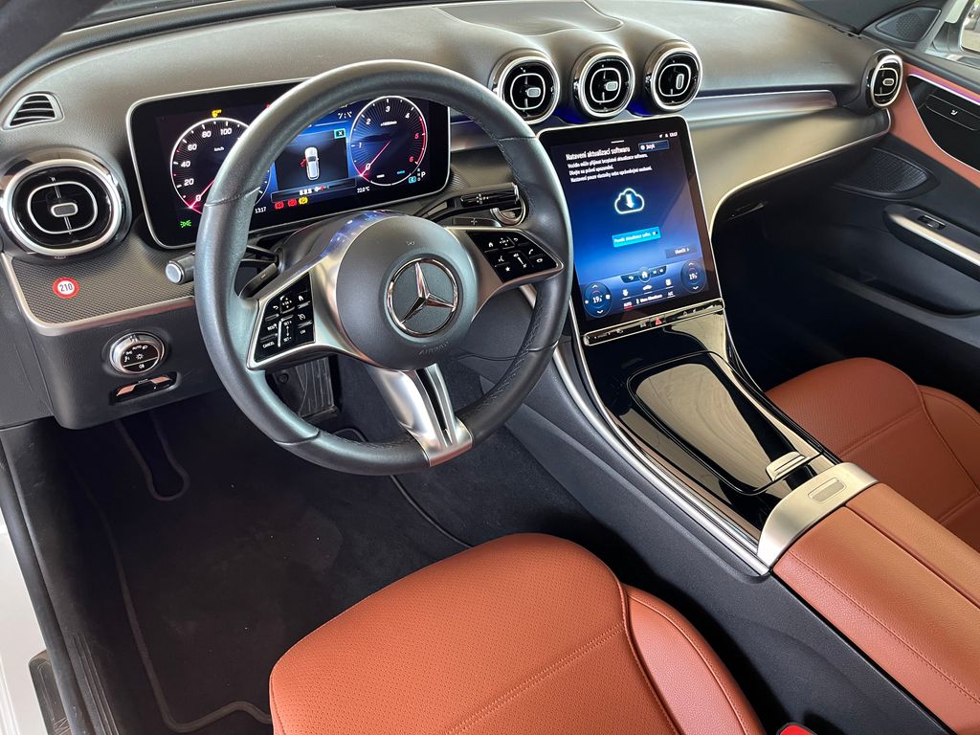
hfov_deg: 67.3
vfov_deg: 53.1
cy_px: 368
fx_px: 736
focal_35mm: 26
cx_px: 490
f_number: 1.6
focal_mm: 5.1
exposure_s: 1/60
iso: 320
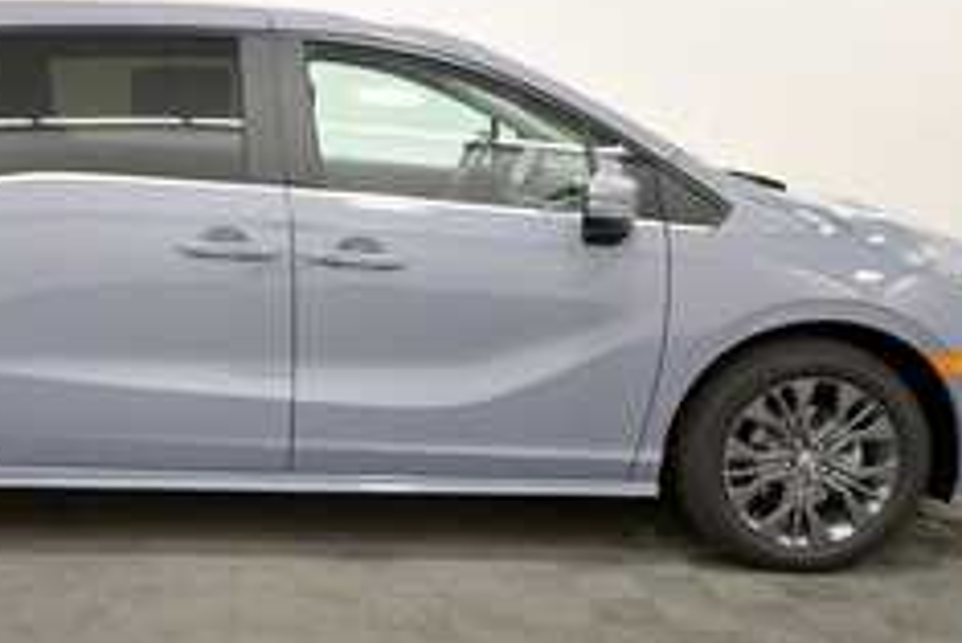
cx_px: 262
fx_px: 1230
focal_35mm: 46
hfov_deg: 41.7
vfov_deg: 29.3
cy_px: 293
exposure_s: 1/125
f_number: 5.6
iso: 1000
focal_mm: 18
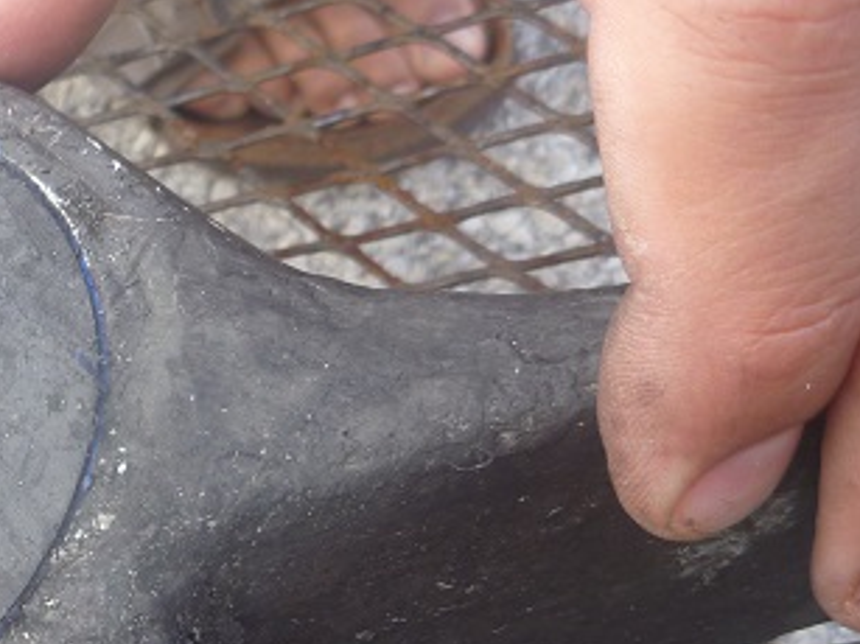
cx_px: -249
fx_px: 1813
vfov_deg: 19.4
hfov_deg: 23.6
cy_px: 697
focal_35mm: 73
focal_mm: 4.9
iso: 80
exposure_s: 1/80
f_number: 3.3
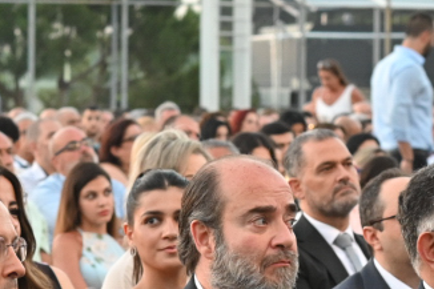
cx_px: 83
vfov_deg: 4.0
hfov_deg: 6.0
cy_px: 465
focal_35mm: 344
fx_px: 4145
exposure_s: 1/160
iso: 2000
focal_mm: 70
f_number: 6.3
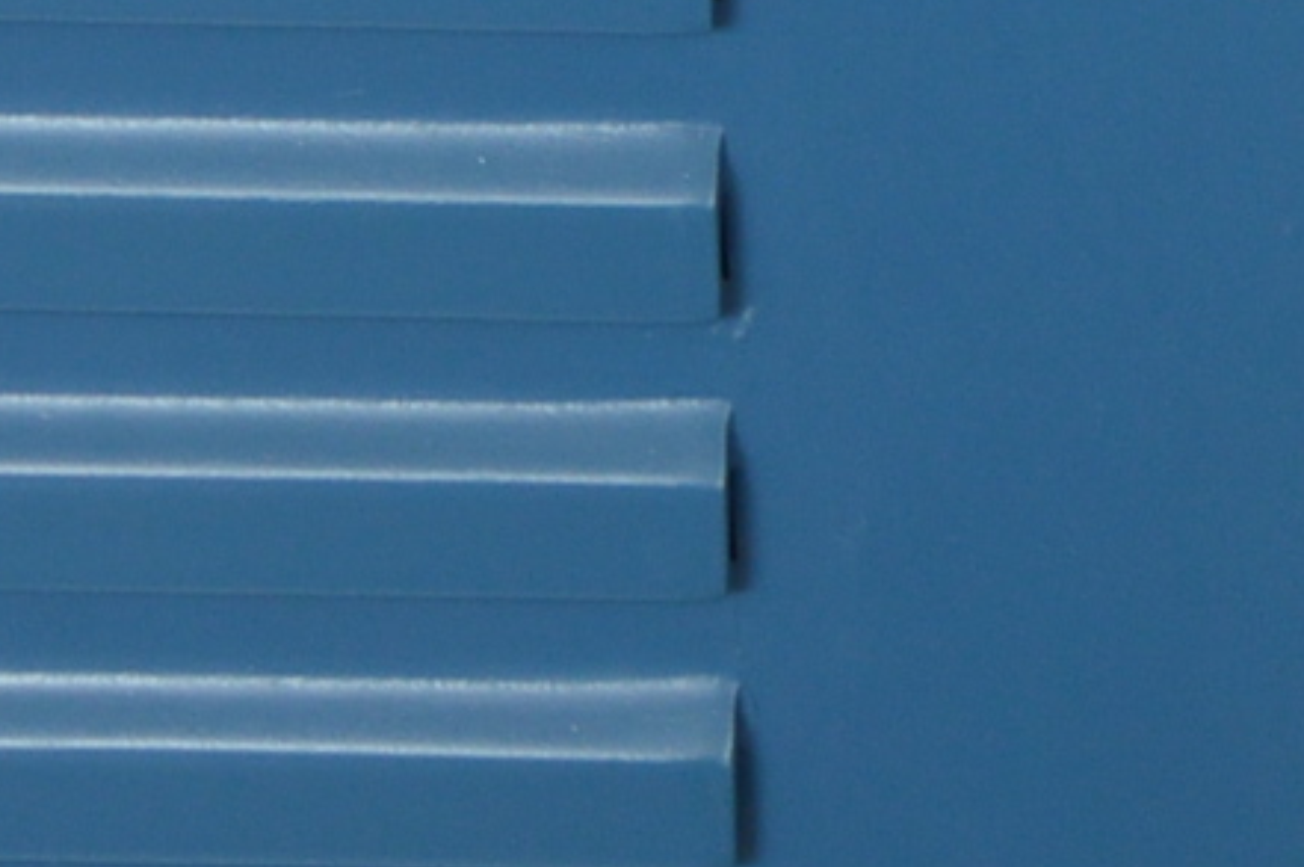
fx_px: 11108
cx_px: 1612
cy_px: -636
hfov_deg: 6.7
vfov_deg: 4.4
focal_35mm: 307
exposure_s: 1/200
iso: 200
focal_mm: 30
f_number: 4.2
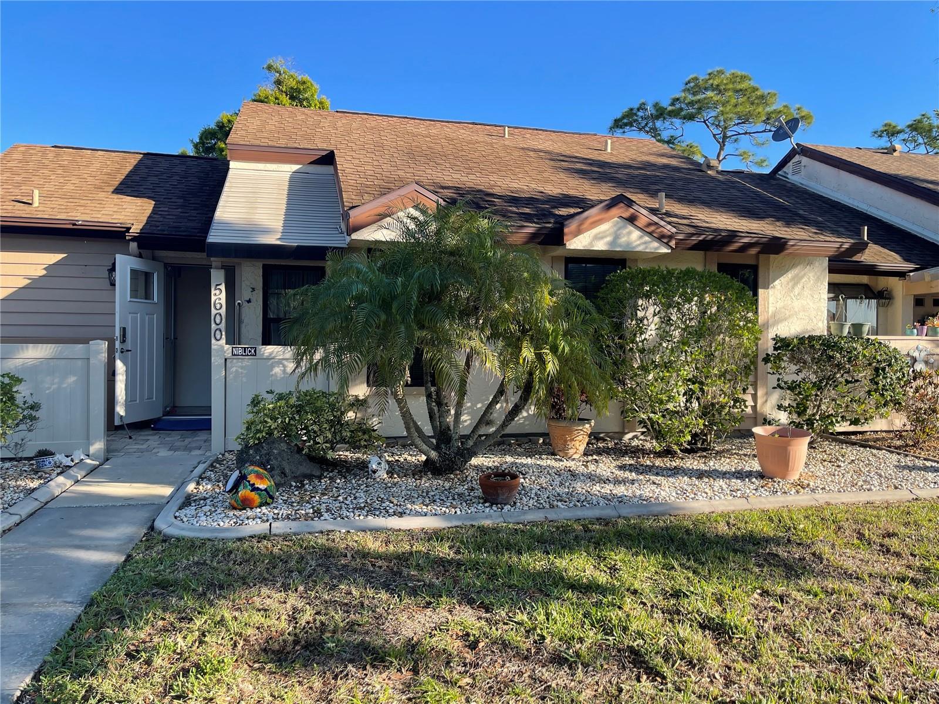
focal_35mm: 25
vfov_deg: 54.9
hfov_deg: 69.4
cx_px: 470
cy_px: 352
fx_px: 678
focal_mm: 5.1
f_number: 1.6
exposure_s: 1/881
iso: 32
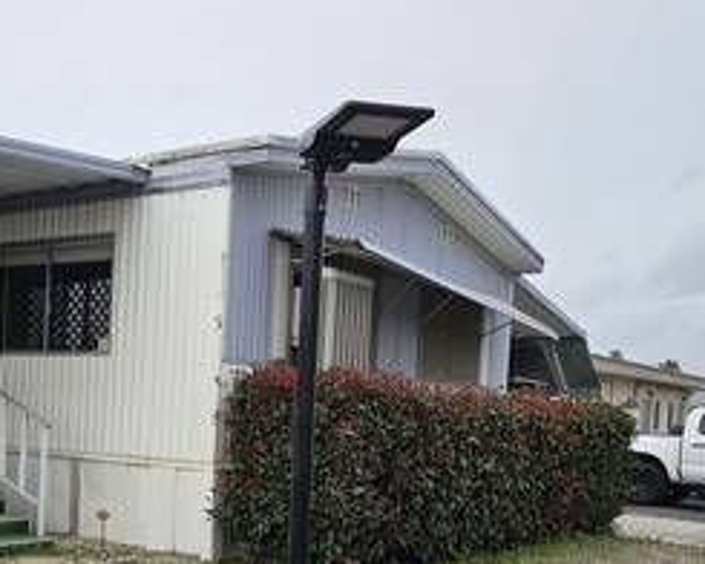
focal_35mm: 47
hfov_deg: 38.5
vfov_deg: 31.3
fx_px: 981
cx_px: 176
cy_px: 452
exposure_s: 1/611
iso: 10
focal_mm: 6.3
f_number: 1.7
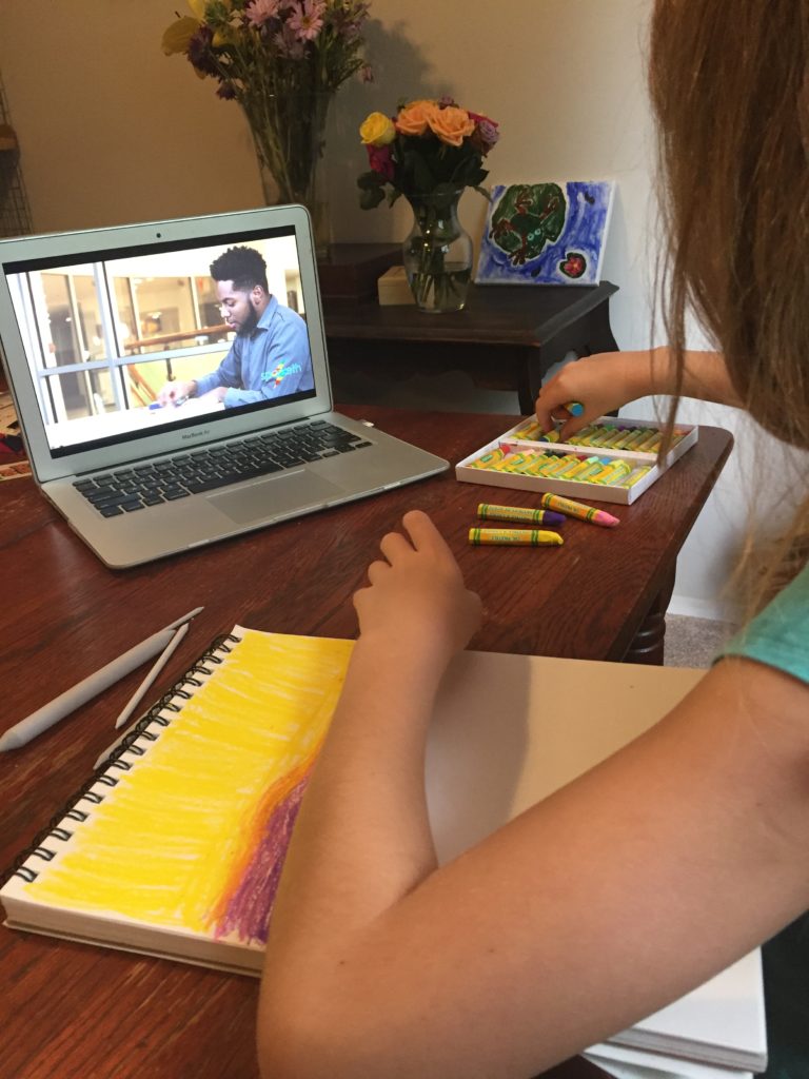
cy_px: 540
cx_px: 404
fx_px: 904
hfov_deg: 48.2
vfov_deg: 61.7
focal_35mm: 29
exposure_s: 1/30
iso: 160
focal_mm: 4.15
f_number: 2.2
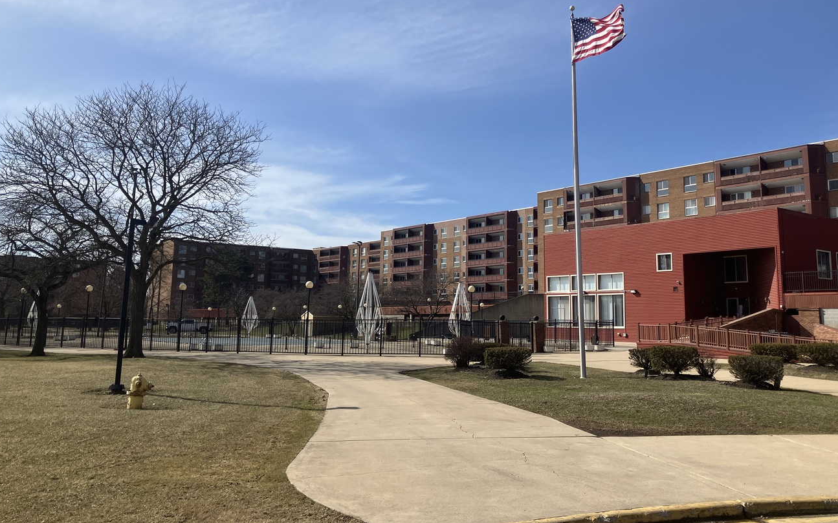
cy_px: 206
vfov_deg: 38.1
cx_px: 457
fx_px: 754
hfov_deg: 58.1
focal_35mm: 33
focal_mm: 3.99
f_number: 1.8
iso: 32
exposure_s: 1/2857
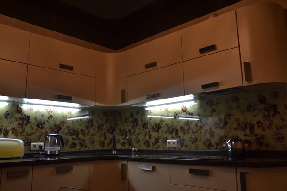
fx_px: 251
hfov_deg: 59.5
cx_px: 144
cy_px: 96
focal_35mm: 32
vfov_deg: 41.7
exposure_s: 1/100
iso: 400
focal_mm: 21
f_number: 5
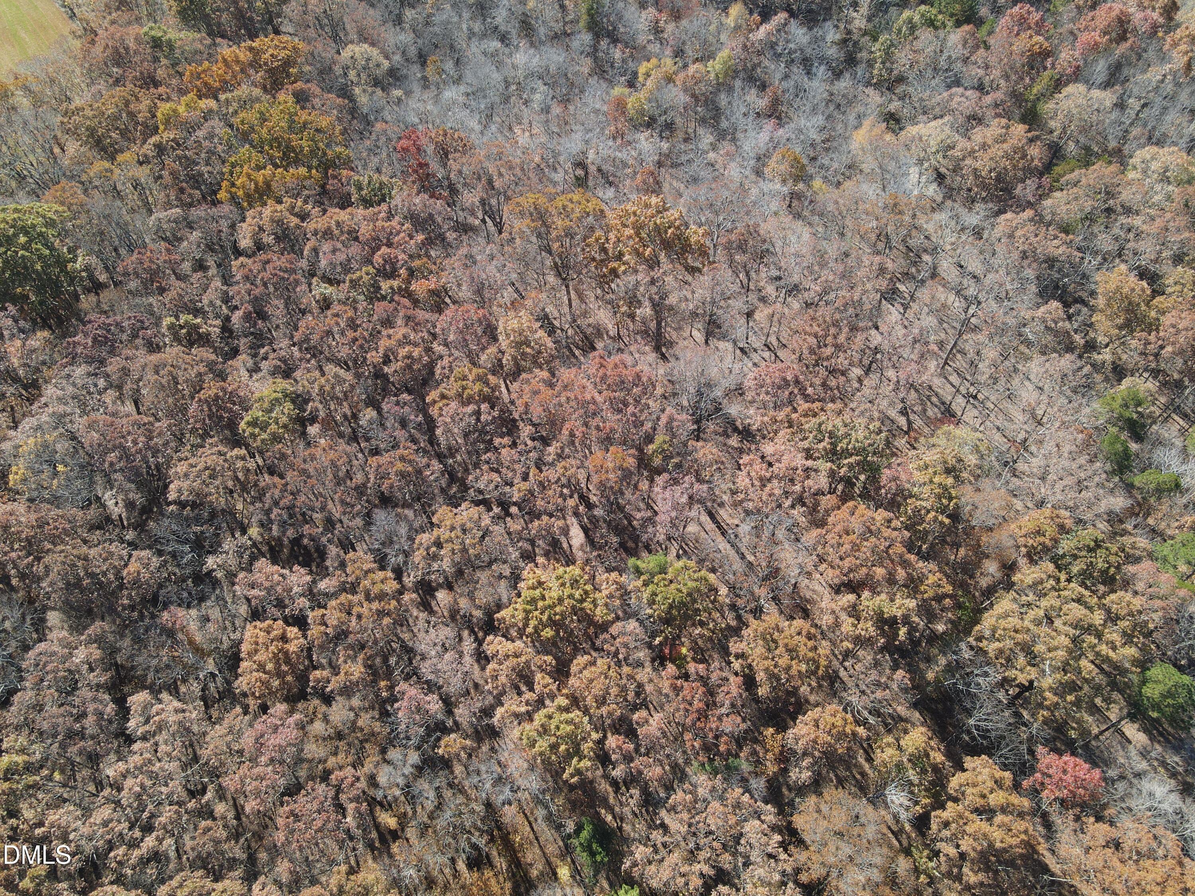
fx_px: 829
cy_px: 448
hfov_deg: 71.6
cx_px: 598
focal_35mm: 24
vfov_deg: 56.8
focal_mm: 4.5
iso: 260
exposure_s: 1/15
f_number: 2.8
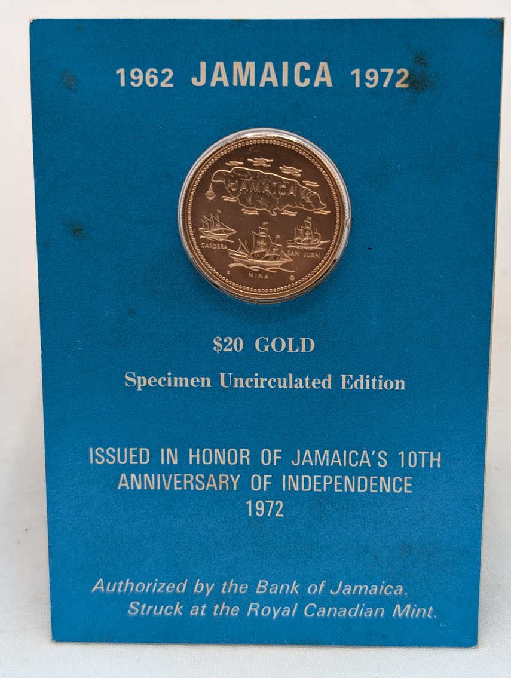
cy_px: 339
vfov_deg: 38.9
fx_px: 962
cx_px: 256
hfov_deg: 29.8
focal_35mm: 49
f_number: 1.68
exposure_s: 1/266
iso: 30
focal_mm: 6.9
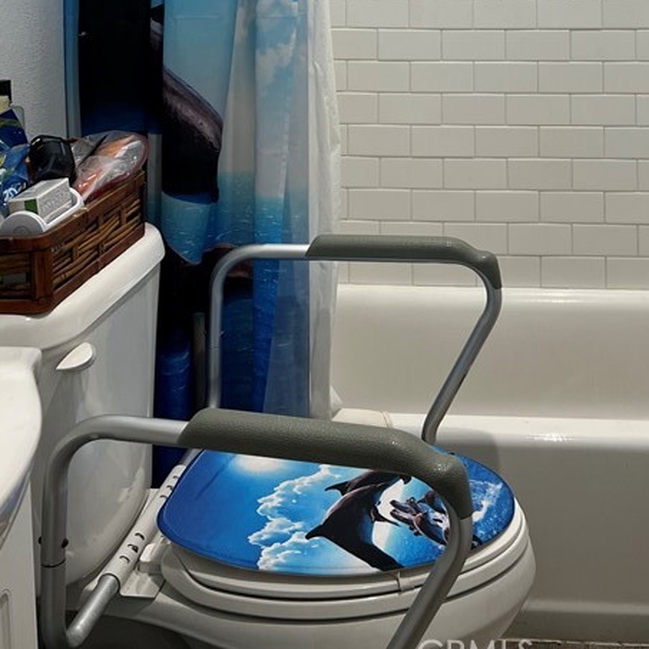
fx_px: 1103
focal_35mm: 52
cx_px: 471
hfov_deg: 32.3
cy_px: -60
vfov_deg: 29.6
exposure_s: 1/120
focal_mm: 5.7
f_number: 1.5
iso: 125
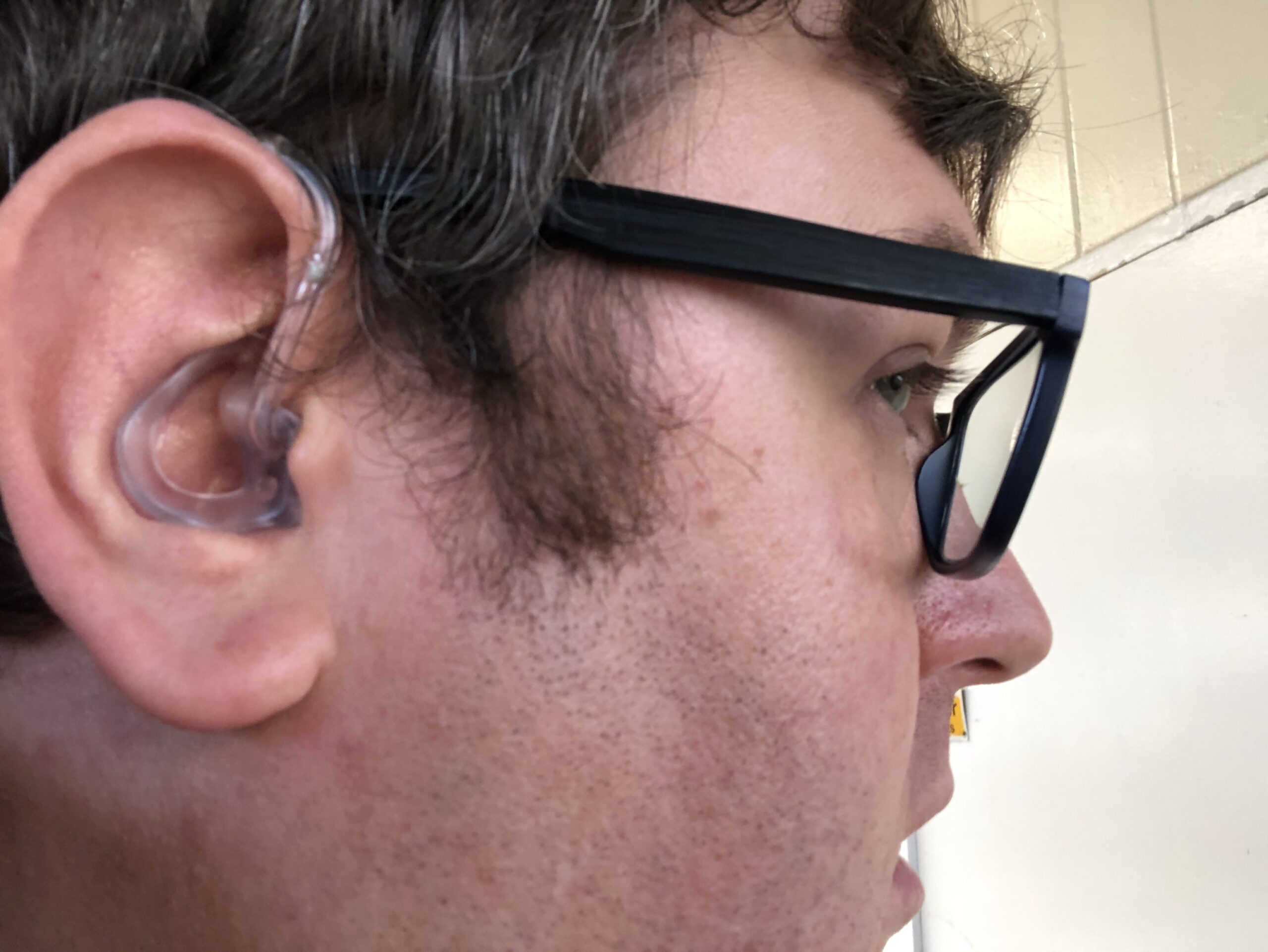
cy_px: 476
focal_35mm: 32
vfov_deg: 44.2
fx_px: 1173
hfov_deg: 56.8
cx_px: 634
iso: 80
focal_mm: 2.87
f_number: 2.2
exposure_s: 1/60
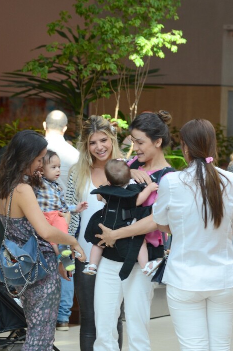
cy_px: 216
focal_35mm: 197
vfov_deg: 10.5
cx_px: 130
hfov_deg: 7.0
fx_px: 1915
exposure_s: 1/125
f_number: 5.6
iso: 500
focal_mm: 105
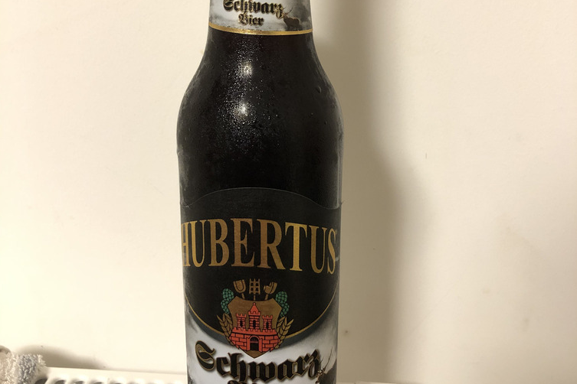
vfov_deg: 34.0
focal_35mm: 39
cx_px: 289
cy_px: 143
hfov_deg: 49.6
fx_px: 625
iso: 100
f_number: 1.8
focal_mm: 3.99
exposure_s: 1/13
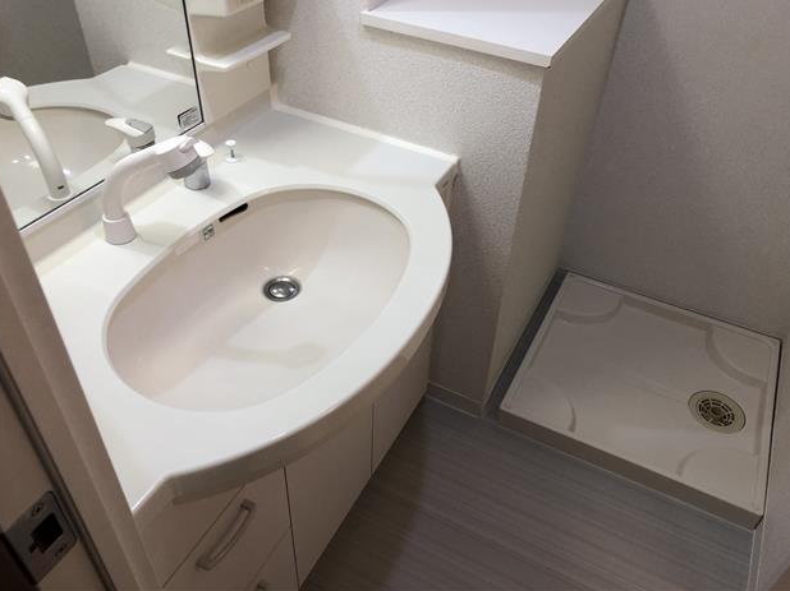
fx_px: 662
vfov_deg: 48.2
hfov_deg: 61.7
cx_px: 400
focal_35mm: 29
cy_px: 286
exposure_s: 1/33
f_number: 1.8
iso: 32
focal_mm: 3.99
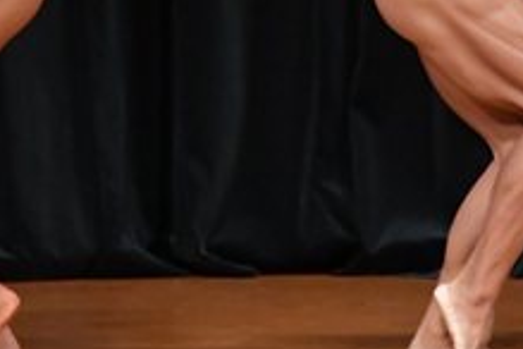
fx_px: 13118
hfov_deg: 2.3
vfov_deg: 1.5
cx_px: -70
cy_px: -14
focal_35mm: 903
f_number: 5.6
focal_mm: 170
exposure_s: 1/400
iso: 5000
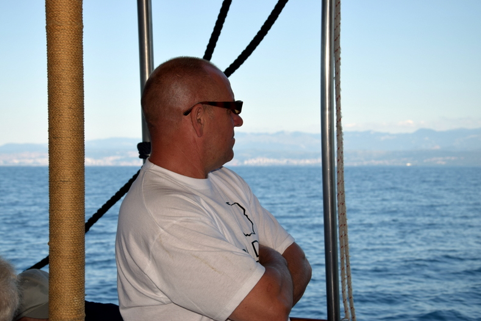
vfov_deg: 19.9
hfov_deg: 29.4
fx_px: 915
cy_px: 162
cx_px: 239
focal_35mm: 69
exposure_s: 1/200
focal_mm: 45
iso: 100
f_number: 7.1
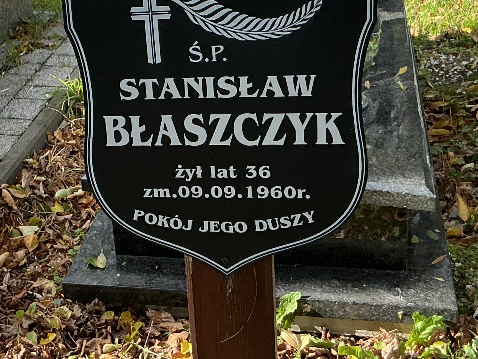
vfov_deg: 23.6
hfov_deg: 30.9
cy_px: 122
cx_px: 145
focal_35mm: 62
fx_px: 856
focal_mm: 3
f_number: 1.8
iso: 25
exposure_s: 1/409
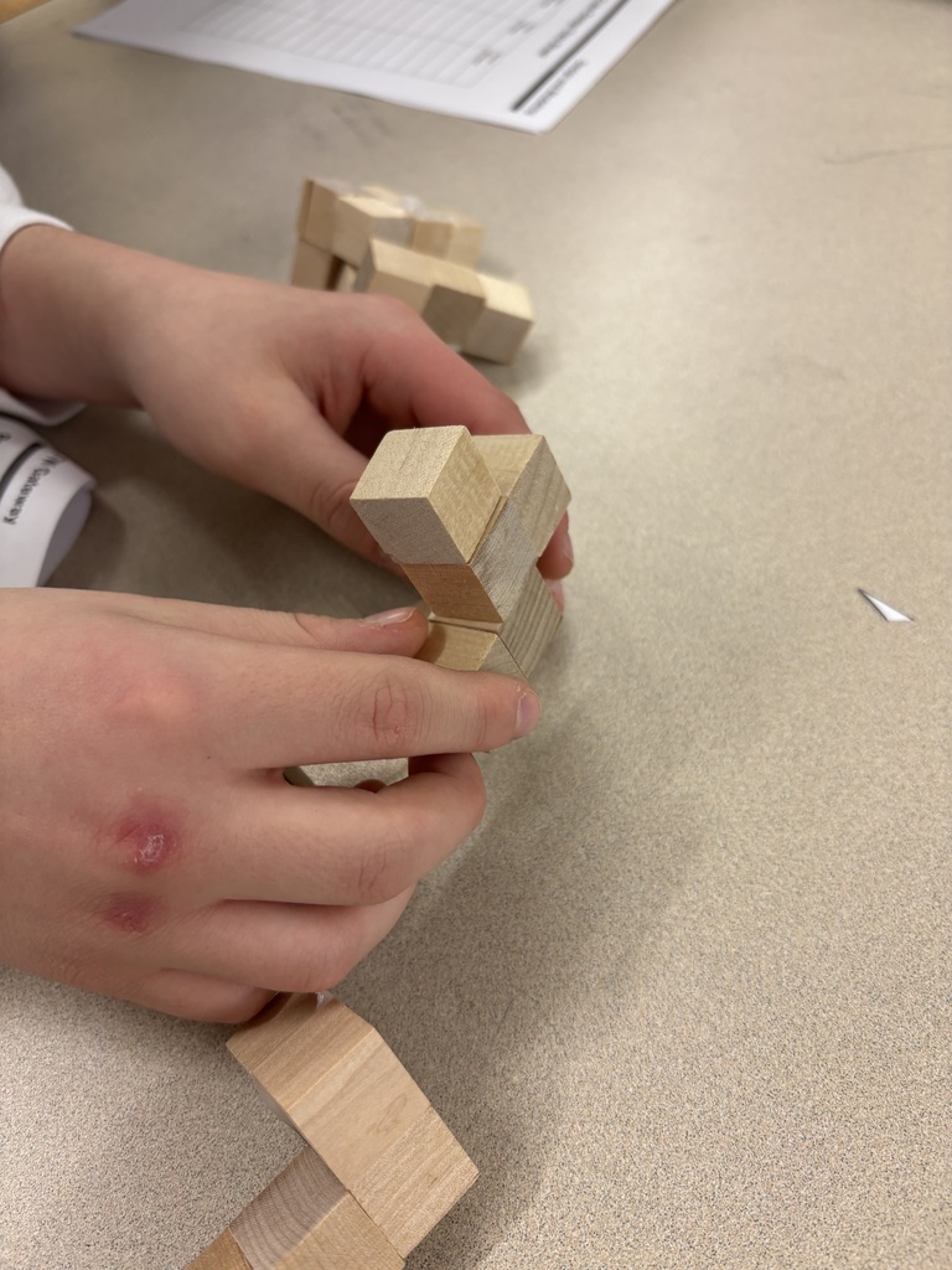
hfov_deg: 53.1
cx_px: 476
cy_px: 635
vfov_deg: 67.3
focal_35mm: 26
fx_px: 953
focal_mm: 5.96
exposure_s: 1/60
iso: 80
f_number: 1.6
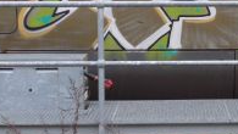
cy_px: 26
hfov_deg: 12.9
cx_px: 228
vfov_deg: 7.4
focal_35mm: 165
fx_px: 1042
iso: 125
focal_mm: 12
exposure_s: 1/60
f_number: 3.5
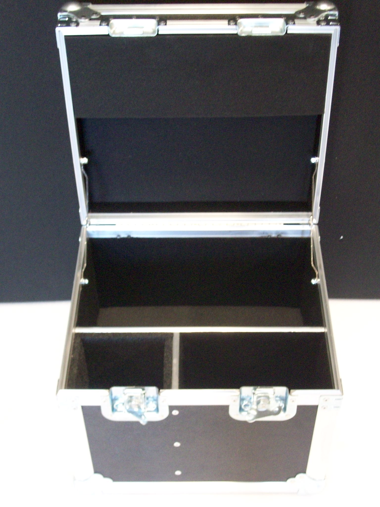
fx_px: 776
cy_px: 254
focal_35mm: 53
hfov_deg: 27.5
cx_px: 190
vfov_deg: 36.2
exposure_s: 1/8
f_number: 3.6
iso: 211
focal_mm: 8.8
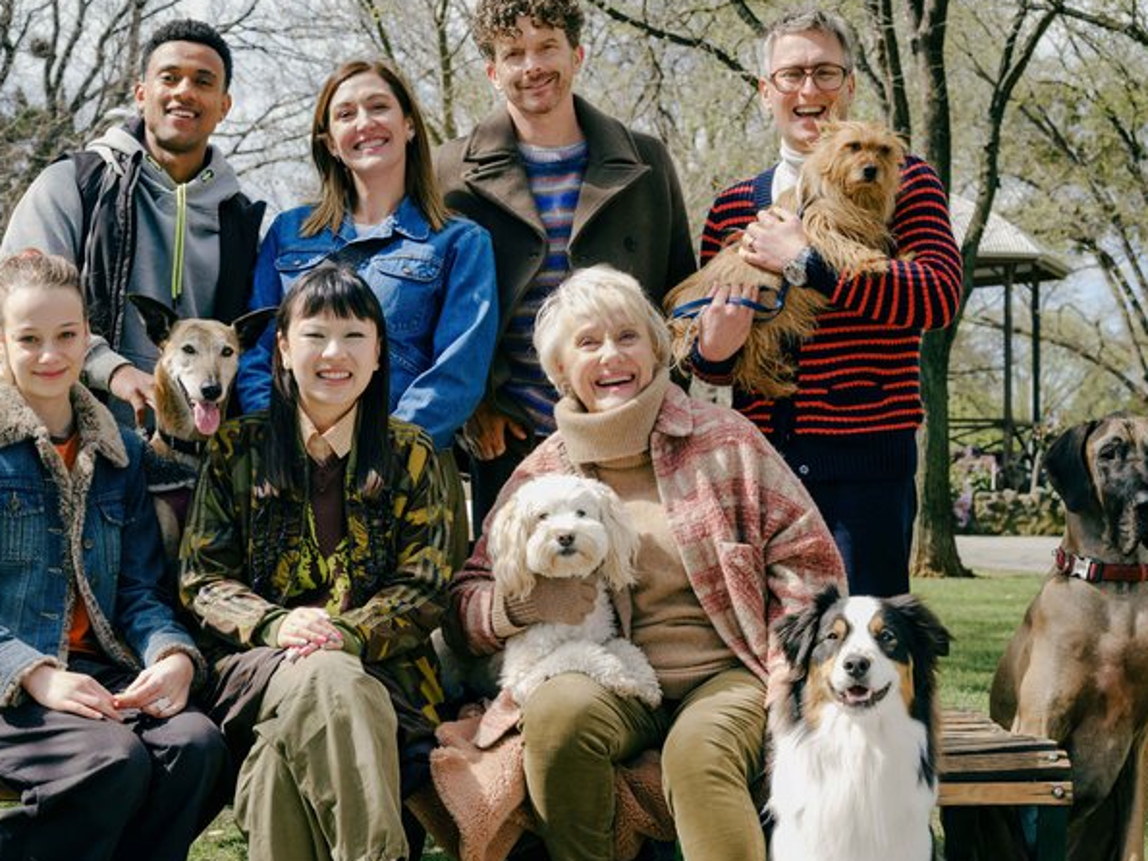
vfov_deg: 21.6
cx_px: 443
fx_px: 2255
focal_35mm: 68
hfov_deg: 28.5
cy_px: 532
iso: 320
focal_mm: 63
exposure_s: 1/160
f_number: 8
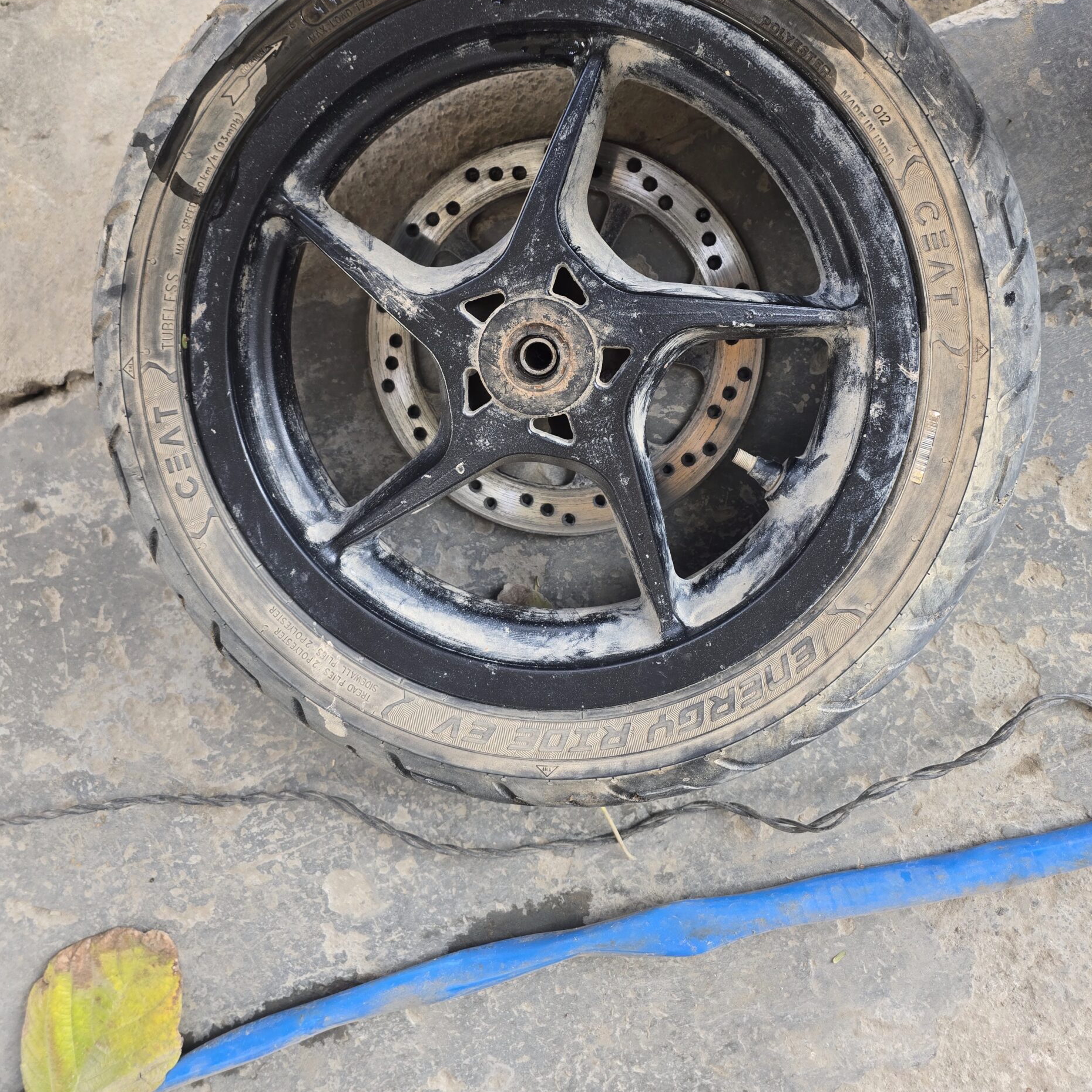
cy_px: 349
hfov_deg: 57.3
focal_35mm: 28
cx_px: 554
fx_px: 999
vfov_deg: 55.9
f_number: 1.7
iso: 64
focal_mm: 6.3
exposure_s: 1/180
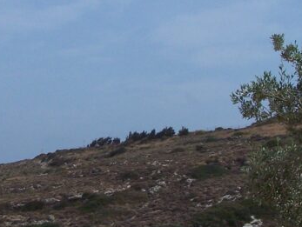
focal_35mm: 112
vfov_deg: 13.2
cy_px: 96
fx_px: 978
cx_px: 90
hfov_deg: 17.5
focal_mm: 6.3
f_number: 5.6
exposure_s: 1/1000
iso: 80
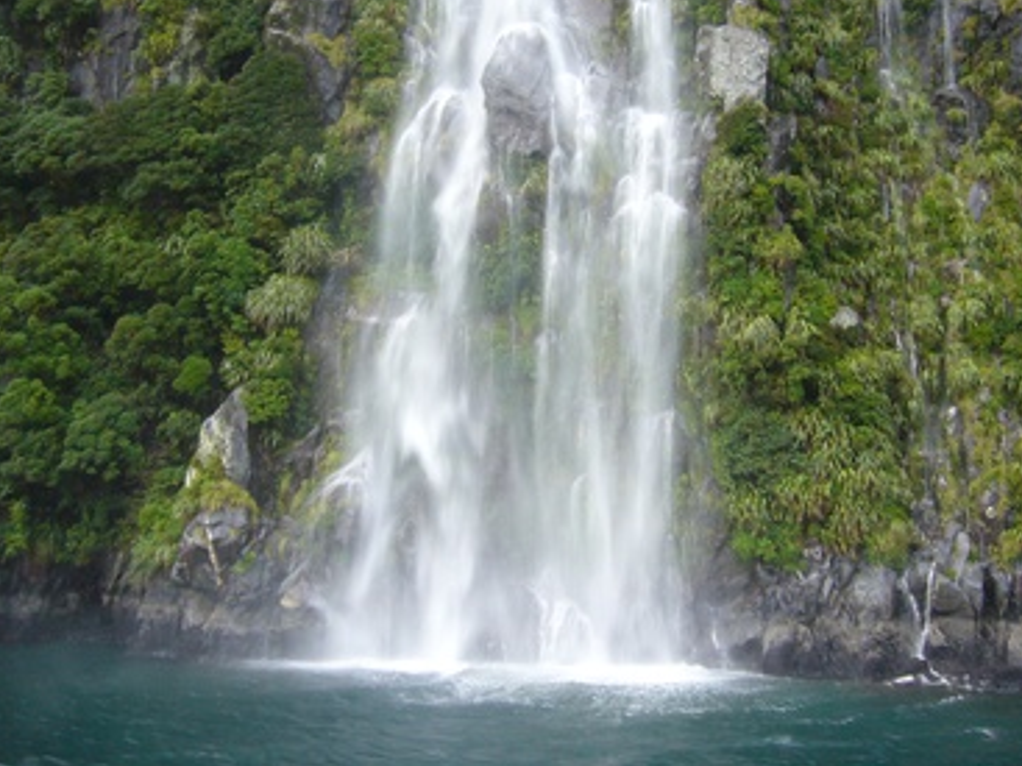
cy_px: 309
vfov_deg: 34.2
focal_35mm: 42
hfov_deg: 44.7
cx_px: 563
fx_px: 1240
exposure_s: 1/13
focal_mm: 5.8
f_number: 2.8
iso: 125
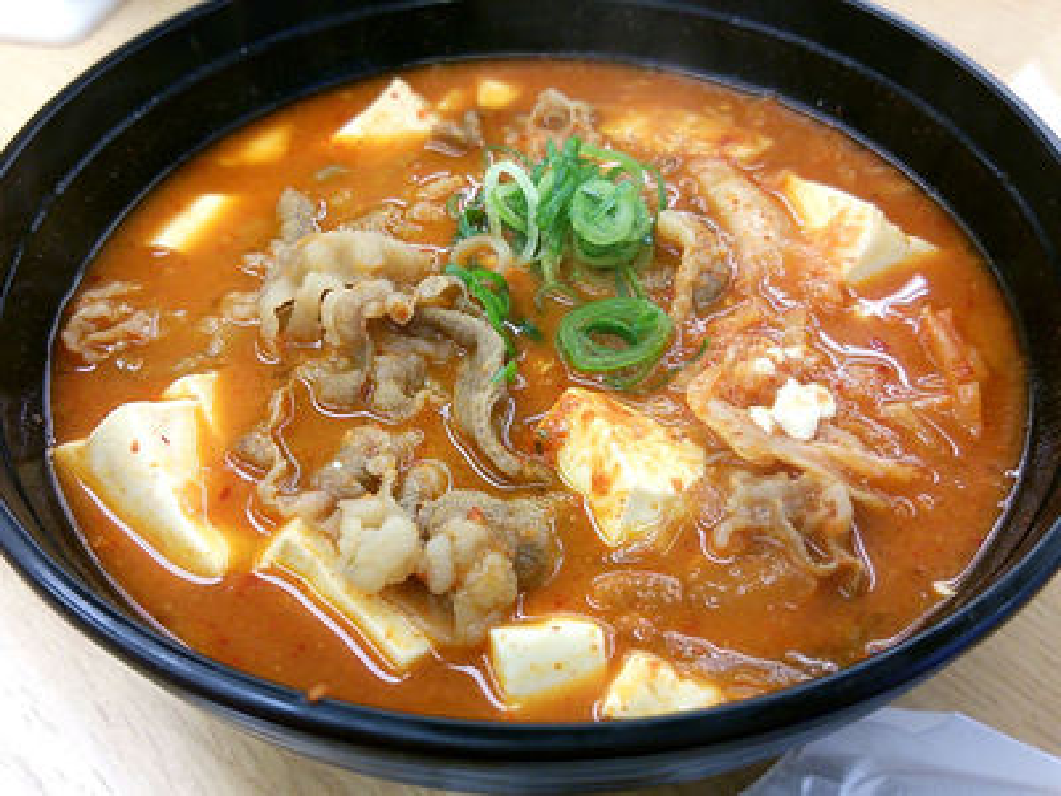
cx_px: 530
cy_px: 398
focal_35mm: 30
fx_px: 920
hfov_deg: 60.0
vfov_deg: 46.8
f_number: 1.94
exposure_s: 1/63
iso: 40
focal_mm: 4.06
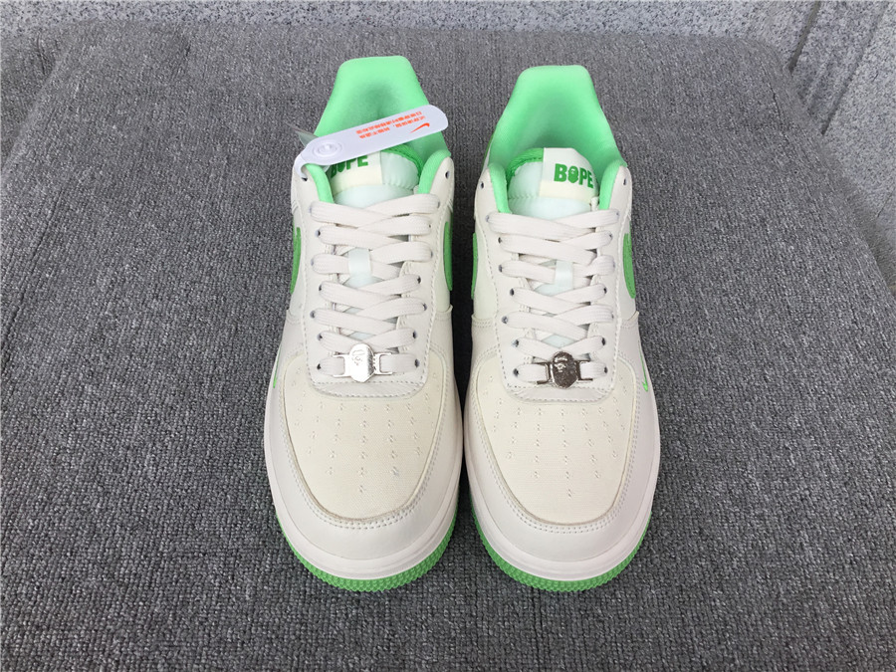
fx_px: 802
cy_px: 336
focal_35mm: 31
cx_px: 448
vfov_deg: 45.4
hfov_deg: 58.4
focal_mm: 3.3
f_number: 2.4
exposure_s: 1/342
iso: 25
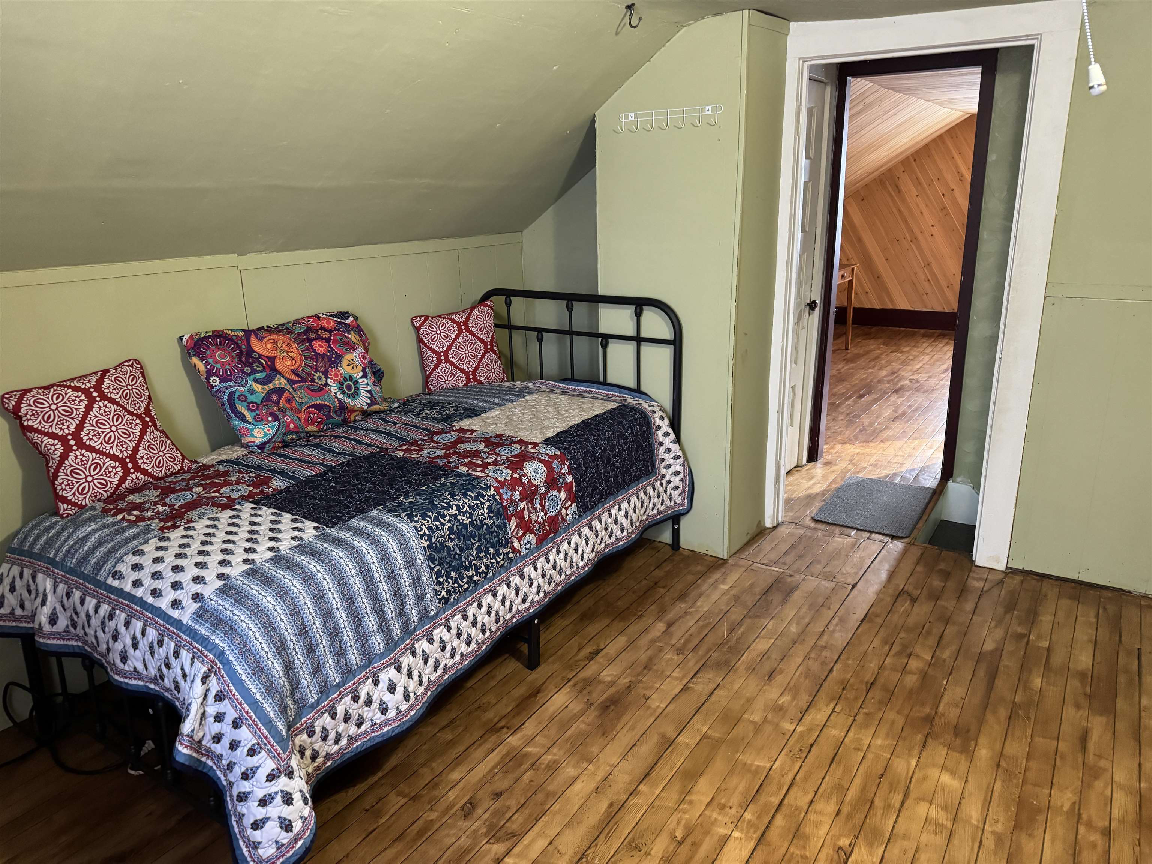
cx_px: 576
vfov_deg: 56.8
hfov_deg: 71.6
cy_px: 432
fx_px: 799
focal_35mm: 24
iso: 800
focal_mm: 6.76
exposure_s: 1/60
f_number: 1.78
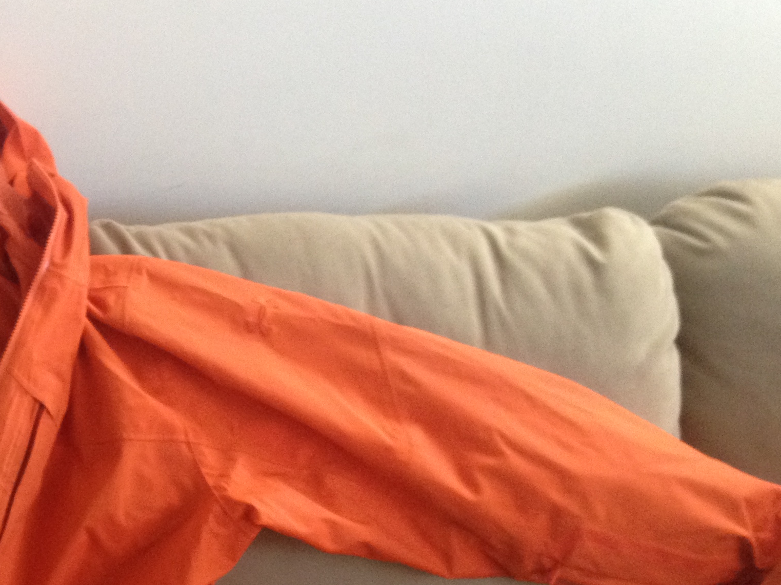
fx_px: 1692
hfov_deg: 24.7
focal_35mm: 75
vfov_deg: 19.4
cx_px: -11
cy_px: 503
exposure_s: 1/20
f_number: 2.4
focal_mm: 4.28
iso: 200
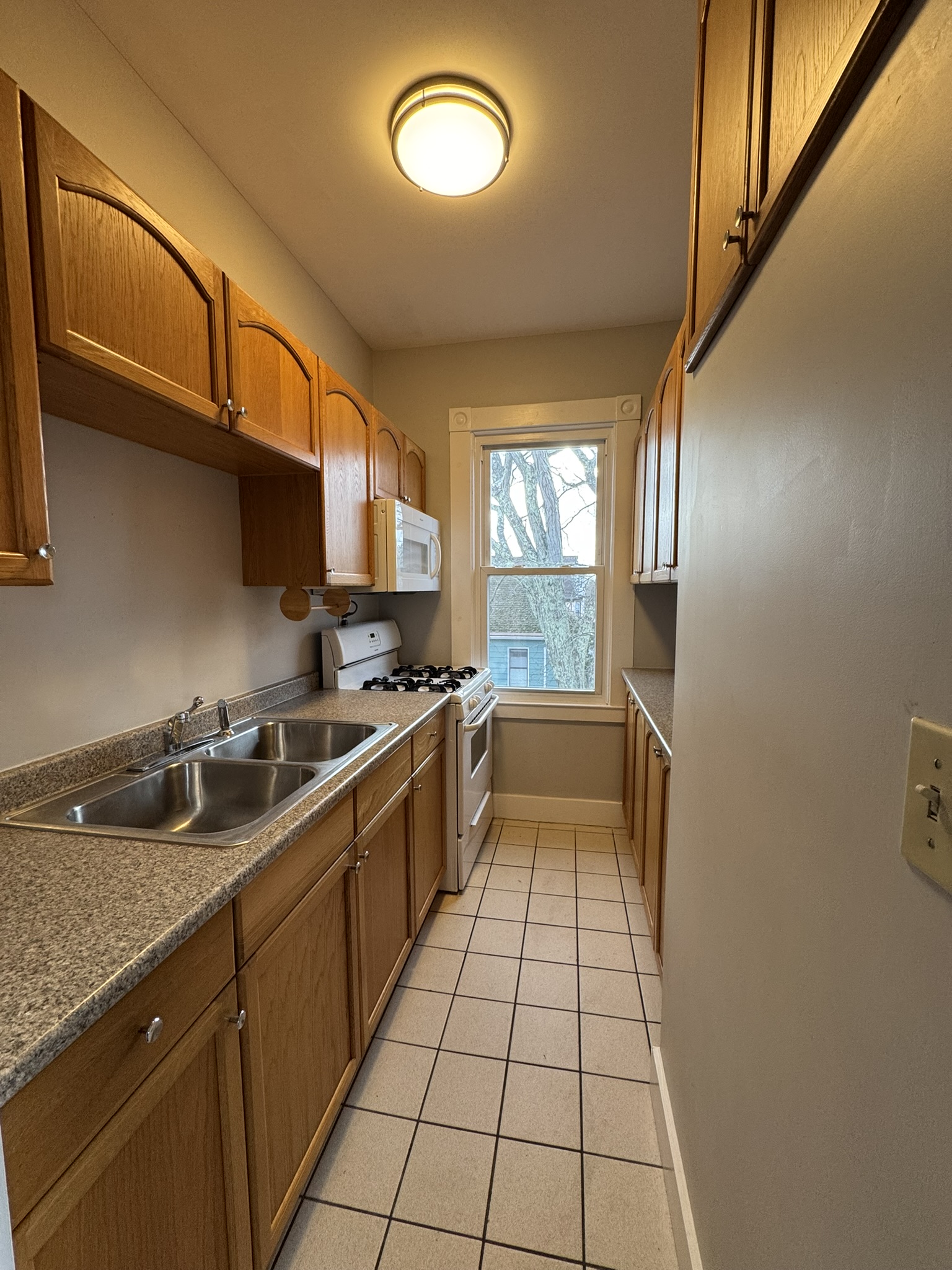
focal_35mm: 14
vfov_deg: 102.1
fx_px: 513
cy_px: 635
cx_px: 476
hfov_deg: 85.7
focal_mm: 2.22
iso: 160
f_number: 2.2
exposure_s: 1/120
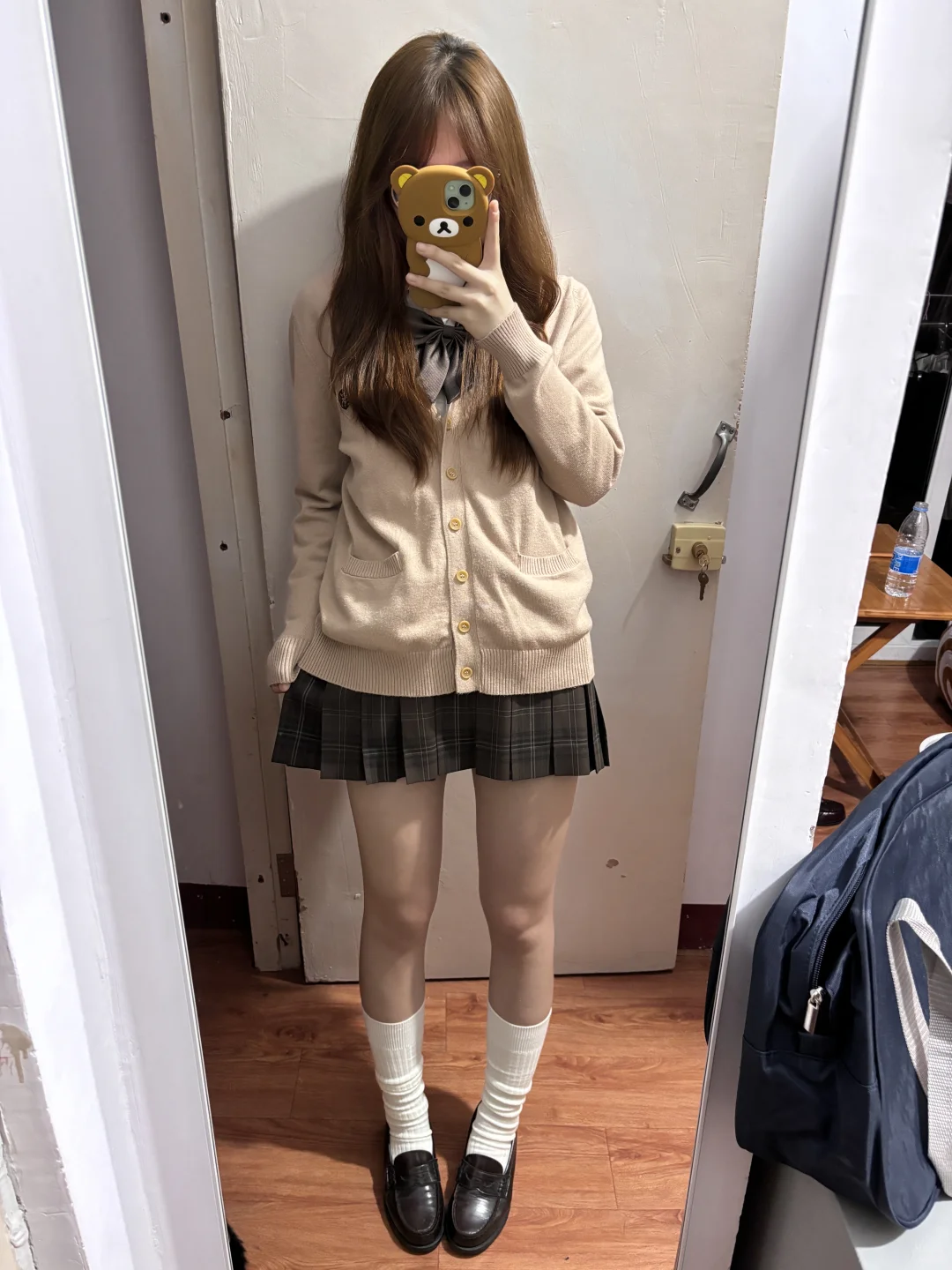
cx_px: 476
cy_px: 635
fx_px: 953
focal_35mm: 26
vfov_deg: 67.3
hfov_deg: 53.1
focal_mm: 5.96
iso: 500
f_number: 1.6
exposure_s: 1/50
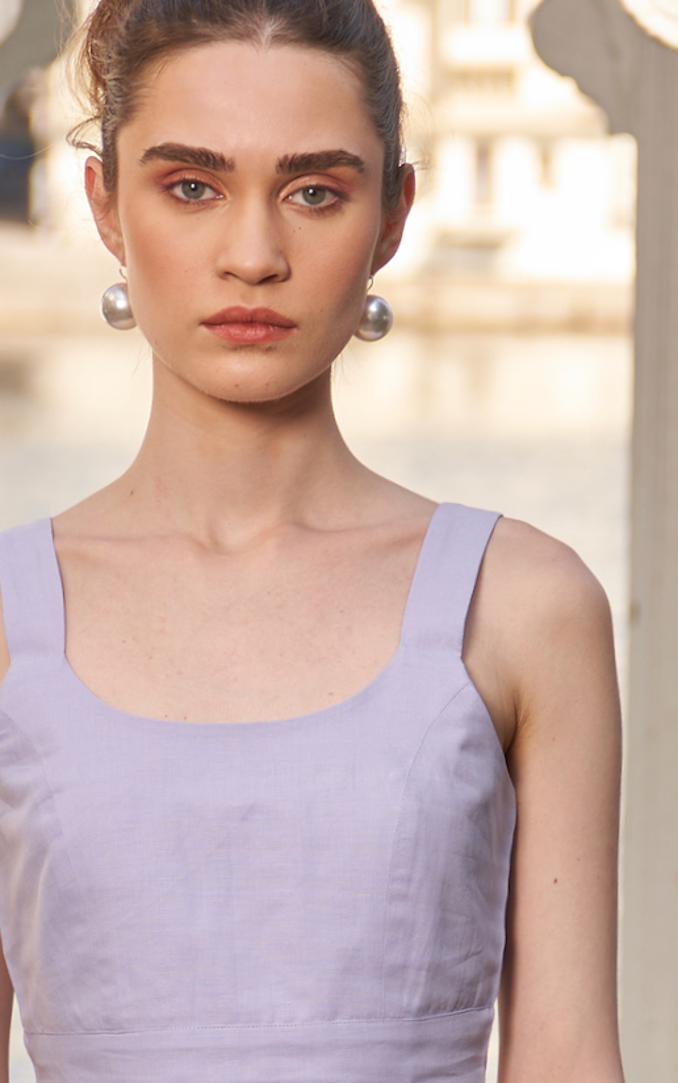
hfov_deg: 10.9
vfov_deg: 17.4
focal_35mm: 120
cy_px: 679
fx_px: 3546
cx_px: 260
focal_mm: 48
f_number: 2.8
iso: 50
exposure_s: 1/500
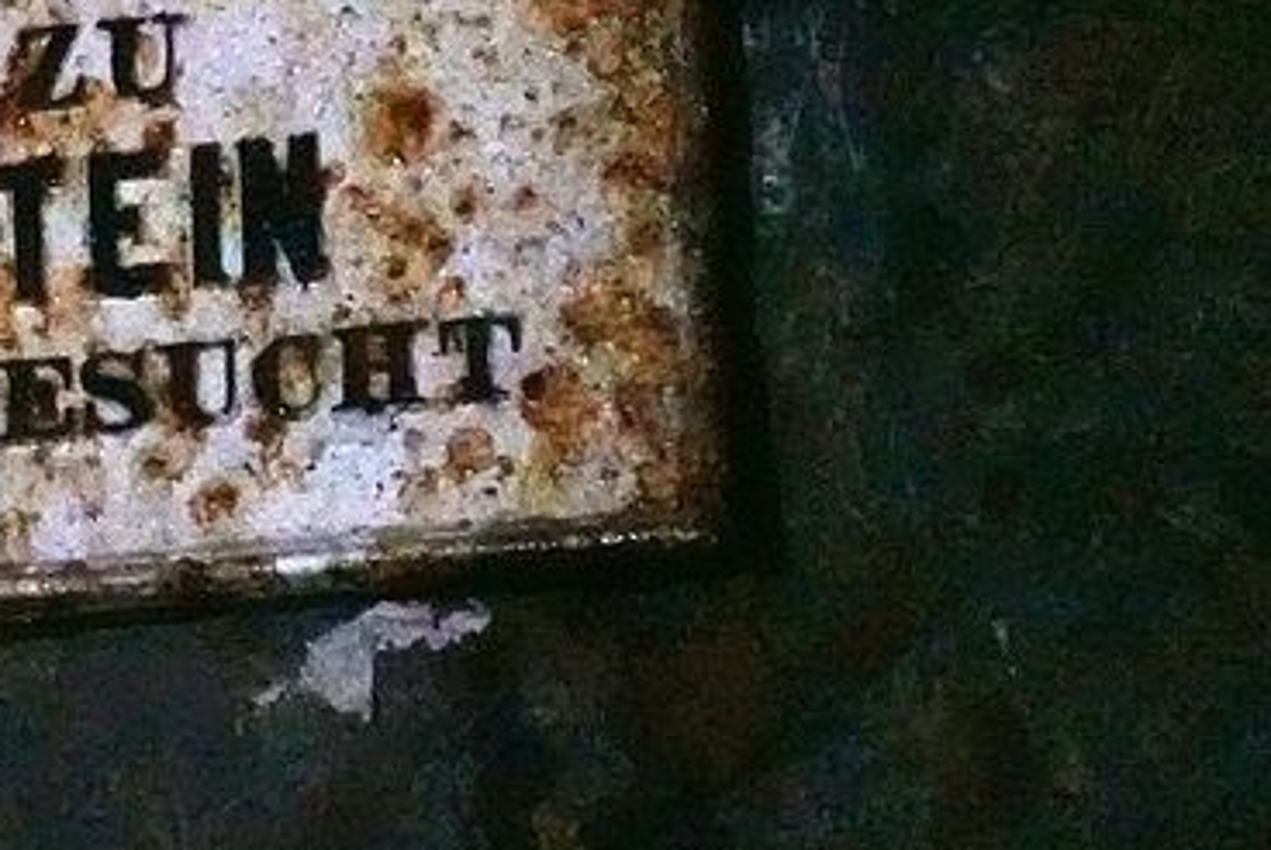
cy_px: 92
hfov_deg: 3.8
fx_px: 19185
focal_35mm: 543
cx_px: -452
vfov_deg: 2.5
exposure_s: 1/40
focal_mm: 72
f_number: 4.5
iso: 6400
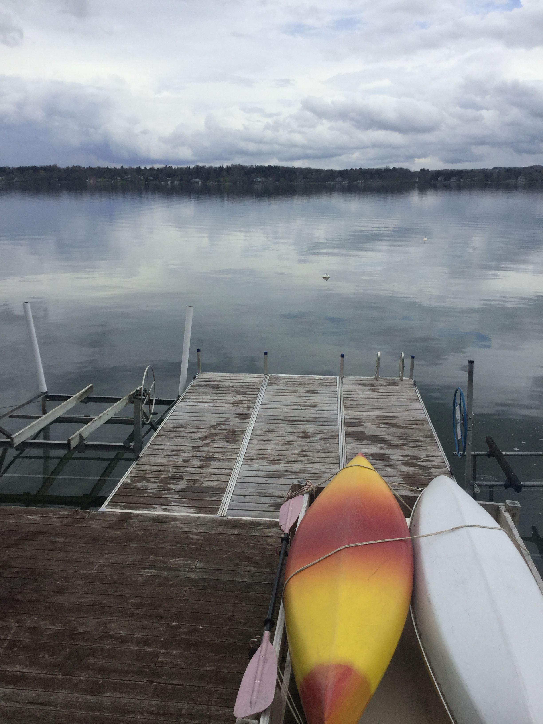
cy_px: 362
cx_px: 272
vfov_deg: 58.4
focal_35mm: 31
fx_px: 648
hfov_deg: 45.4
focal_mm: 3.3
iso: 25
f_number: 2.4
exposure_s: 1/2092
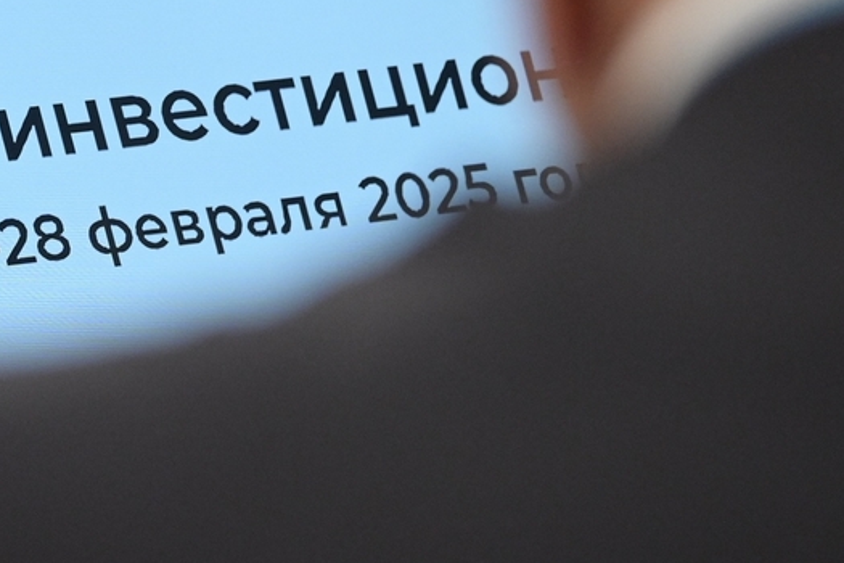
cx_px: -688
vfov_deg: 2.1
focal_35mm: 640
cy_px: 114
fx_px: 15003
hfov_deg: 3.2
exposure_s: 1/160
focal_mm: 175
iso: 1600
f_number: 5
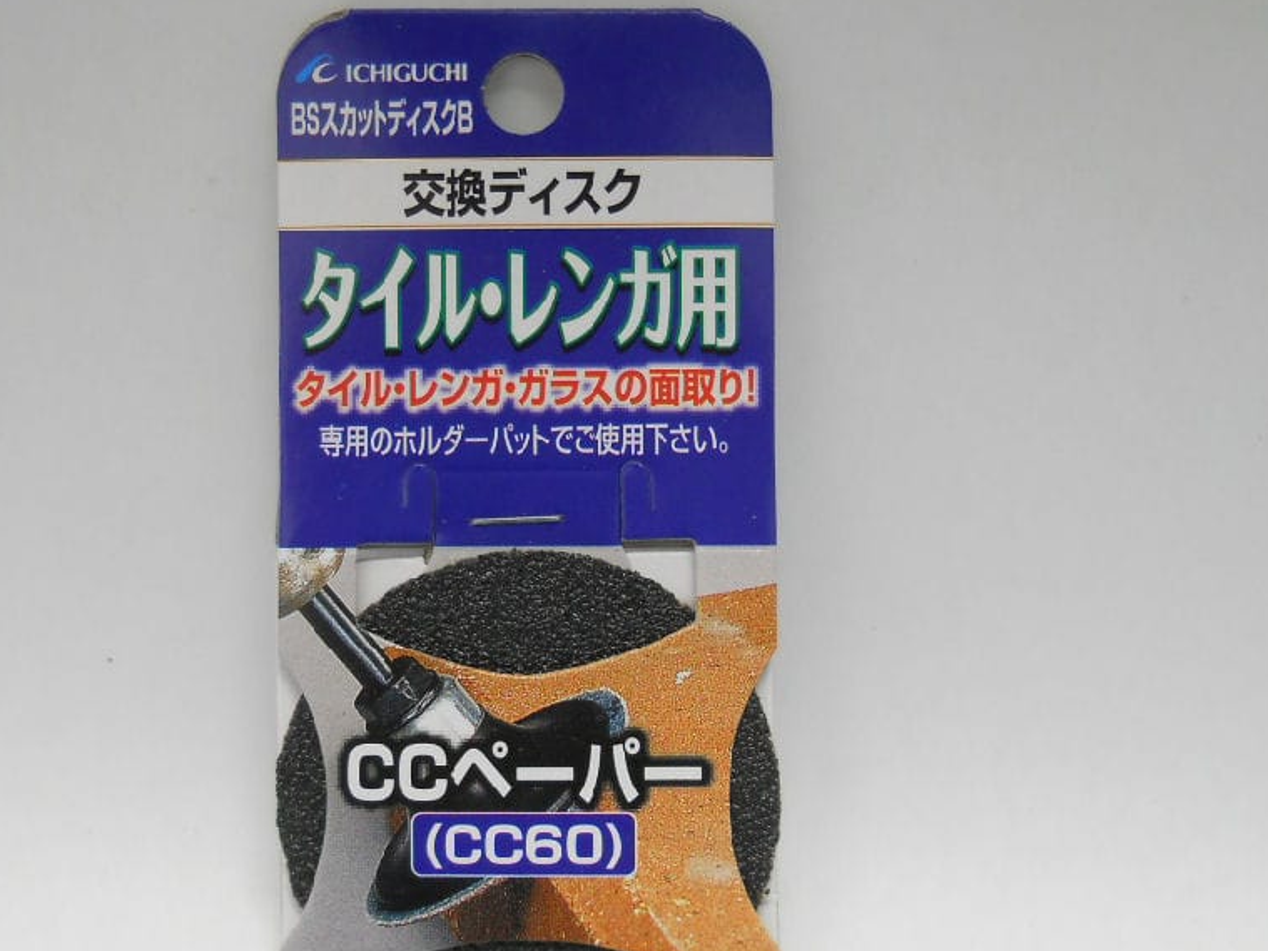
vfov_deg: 27.0
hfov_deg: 35.5
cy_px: 578
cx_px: 523
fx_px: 1978
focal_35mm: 54
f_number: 3.1
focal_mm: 6.72
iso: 200
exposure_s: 1/30
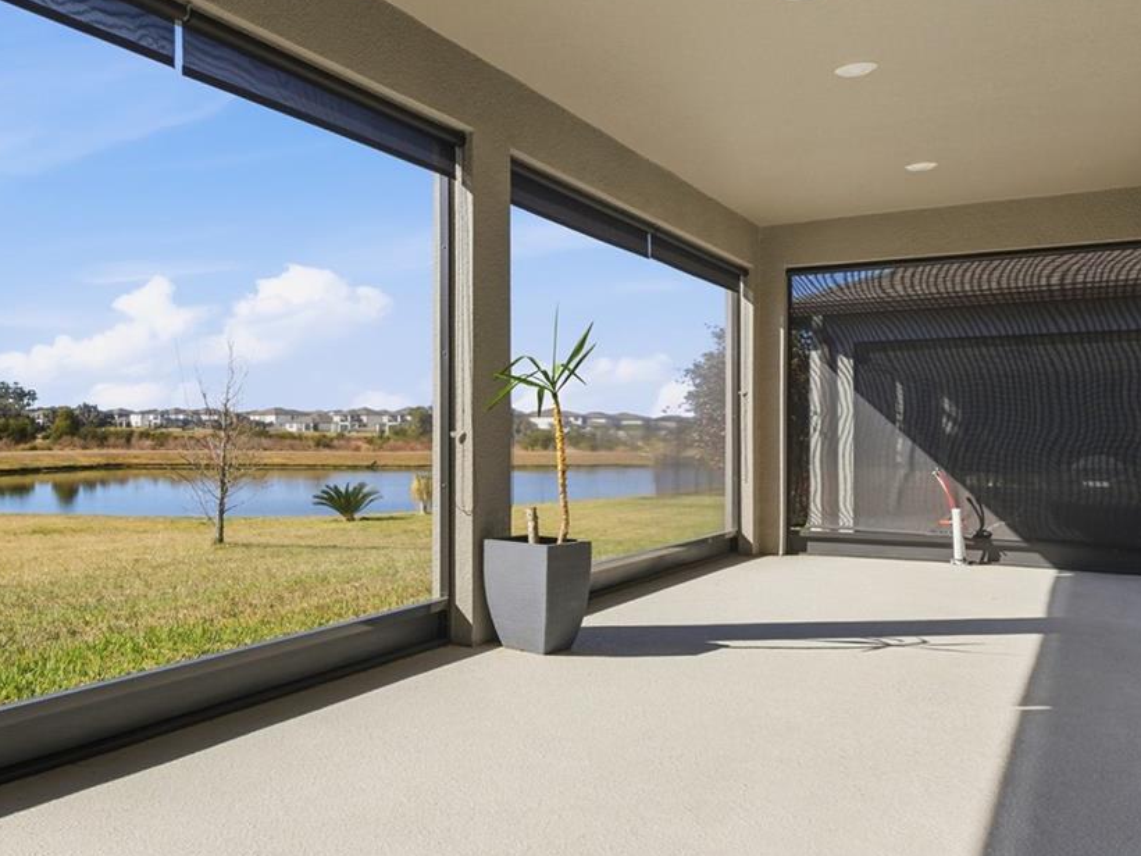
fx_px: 989
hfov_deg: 55.4
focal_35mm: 30
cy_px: 436
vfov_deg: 46.8
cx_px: 215
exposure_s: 1/800
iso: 320
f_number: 9
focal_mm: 16
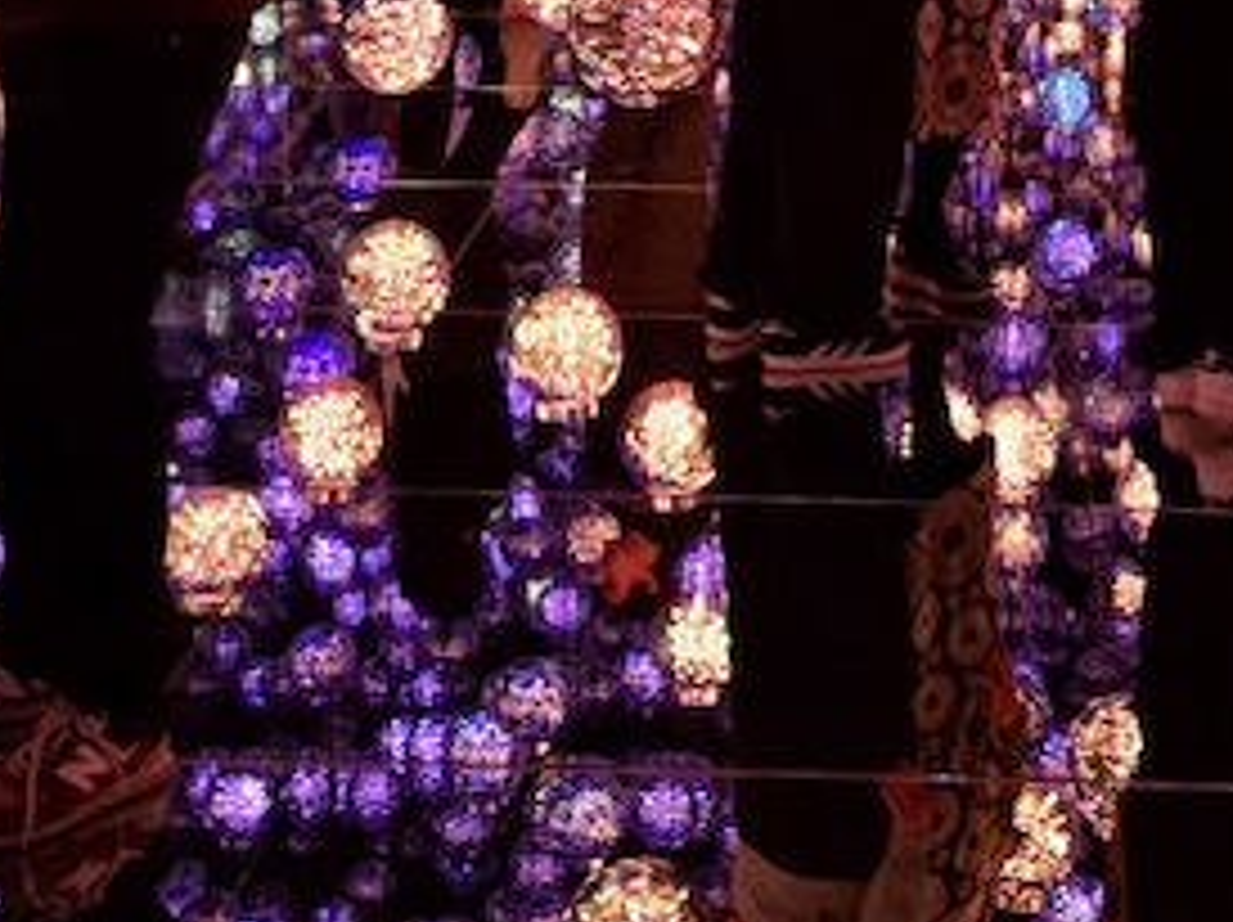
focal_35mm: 86
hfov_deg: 22.6
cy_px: -445
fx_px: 3061
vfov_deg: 15.8
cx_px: 904
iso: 800
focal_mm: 6.3
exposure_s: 1/30.9
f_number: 1.7
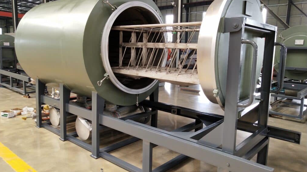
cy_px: 80
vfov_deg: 35.6
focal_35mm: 33
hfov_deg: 59.5
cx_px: 153
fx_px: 269
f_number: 1.8
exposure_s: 1/100
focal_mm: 3.95
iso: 233
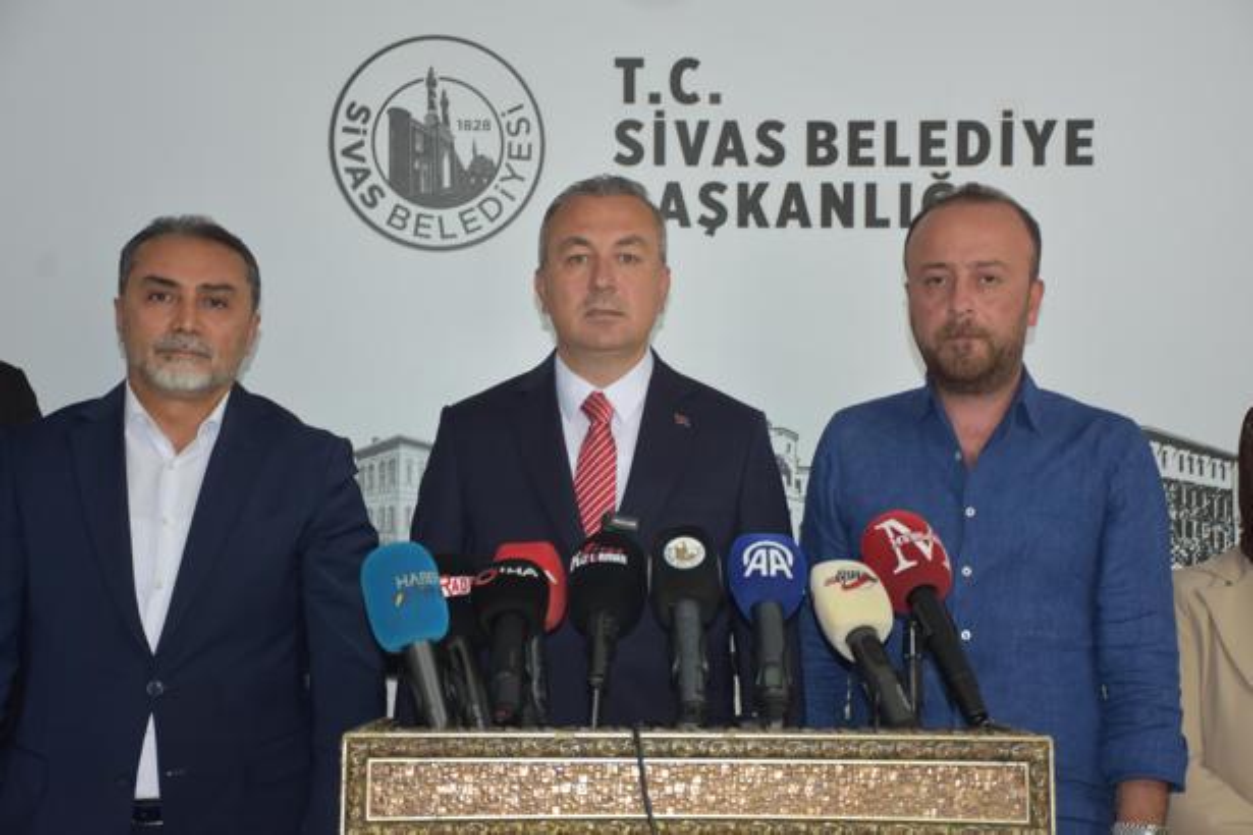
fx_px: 2349
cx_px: 626
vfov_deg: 20.2
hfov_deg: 29.9
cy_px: 418
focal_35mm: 68
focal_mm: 45
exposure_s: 1/60
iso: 640
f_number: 4.5
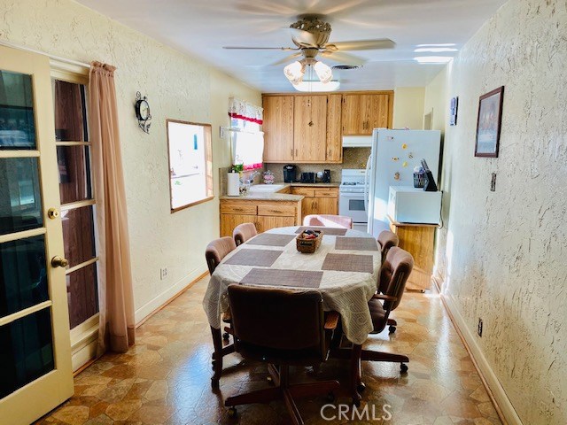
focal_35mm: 26
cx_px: 284
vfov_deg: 53.1
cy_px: 212
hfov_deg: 67.3
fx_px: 426
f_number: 1.8
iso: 40
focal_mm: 4.25
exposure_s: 1/120
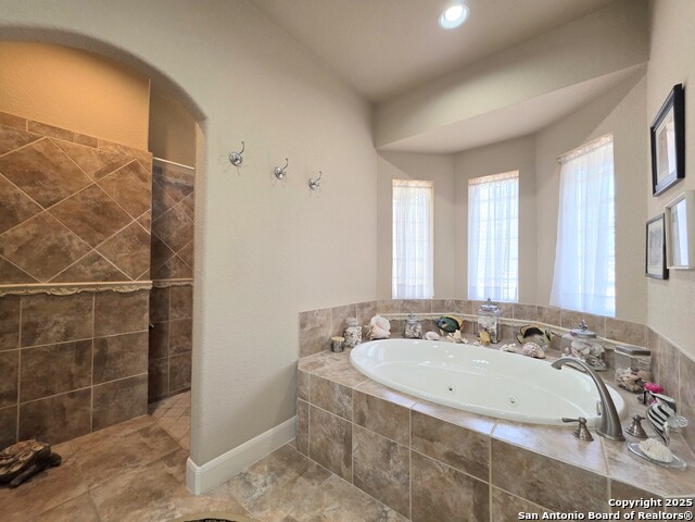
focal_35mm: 13
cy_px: 261
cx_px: 348
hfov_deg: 106.2
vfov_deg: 89.9
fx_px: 261
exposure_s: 1/120
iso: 160
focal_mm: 2.2
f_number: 1.9
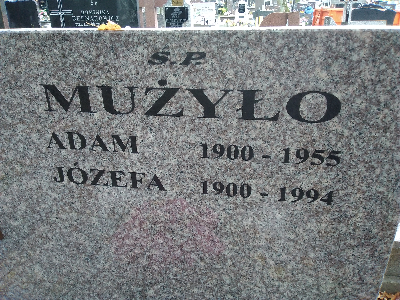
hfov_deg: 61.7
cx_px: 200
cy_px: 150
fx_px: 335
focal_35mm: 29
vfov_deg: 48.2
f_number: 2.4
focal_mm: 2.39
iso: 146
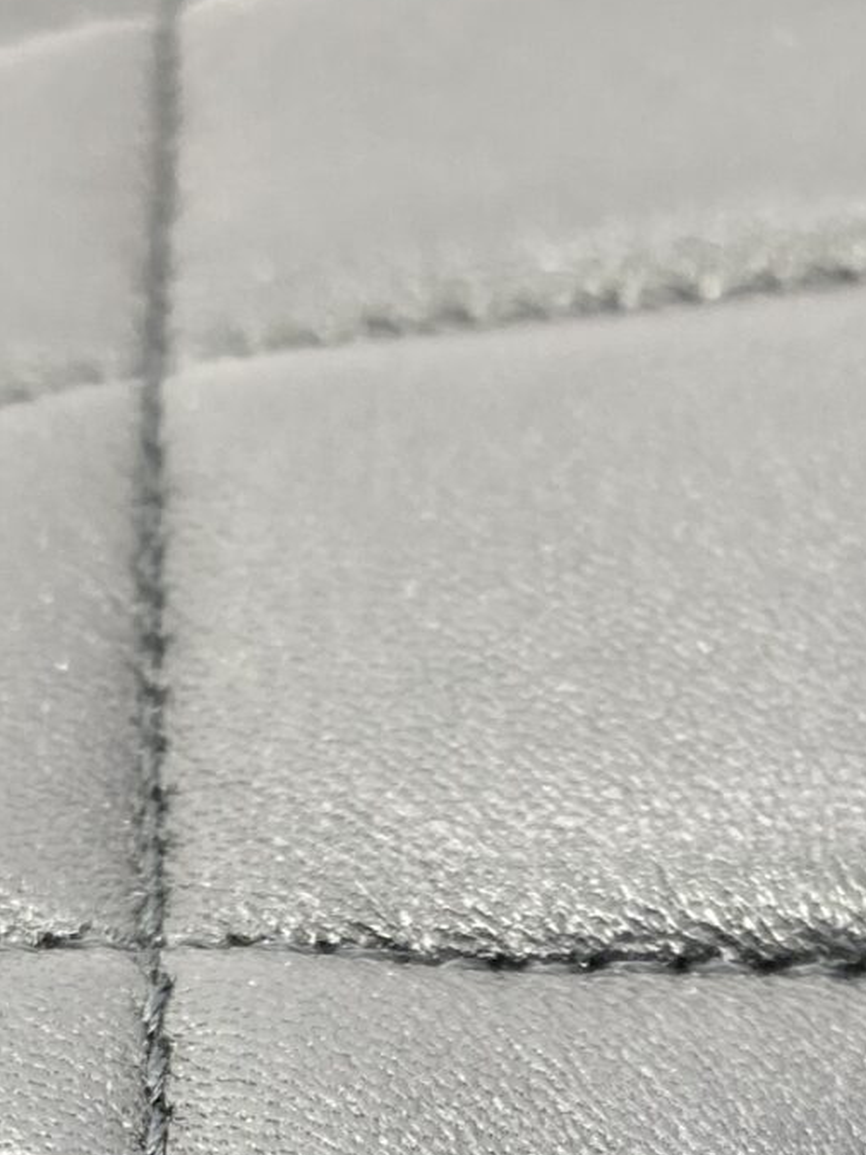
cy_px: 1702
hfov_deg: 15.6
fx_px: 3171
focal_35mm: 95
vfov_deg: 18.4
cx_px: 463
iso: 125
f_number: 1.8
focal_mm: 4.25
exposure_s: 1/100
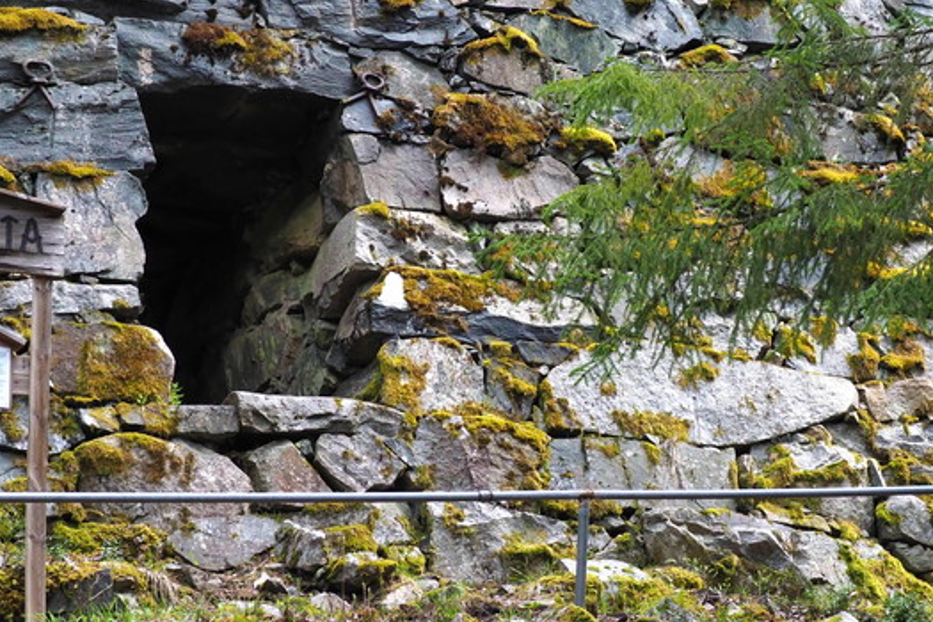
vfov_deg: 11.6
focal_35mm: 118
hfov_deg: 17.3
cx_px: 395
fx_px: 3058
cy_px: 144
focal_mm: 31
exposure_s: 1/60
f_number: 8
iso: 500
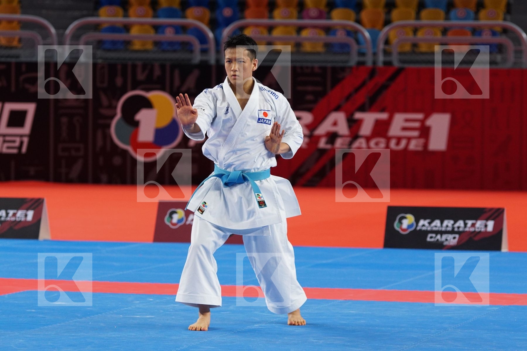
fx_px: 2635
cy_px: 176
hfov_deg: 11.4
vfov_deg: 7.6
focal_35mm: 180
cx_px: 264
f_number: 3.2
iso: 800
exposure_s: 1/400
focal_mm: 120
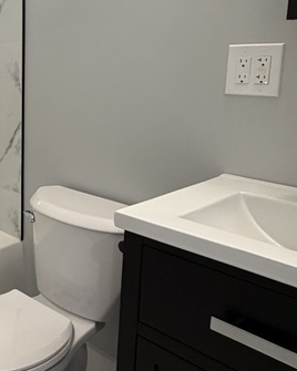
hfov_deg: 30.5
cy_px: 157
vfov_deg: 41.9
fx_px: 483
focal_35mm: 44
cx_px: -30
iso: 320
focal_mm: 2.22
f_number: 2.2
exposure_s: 1/120
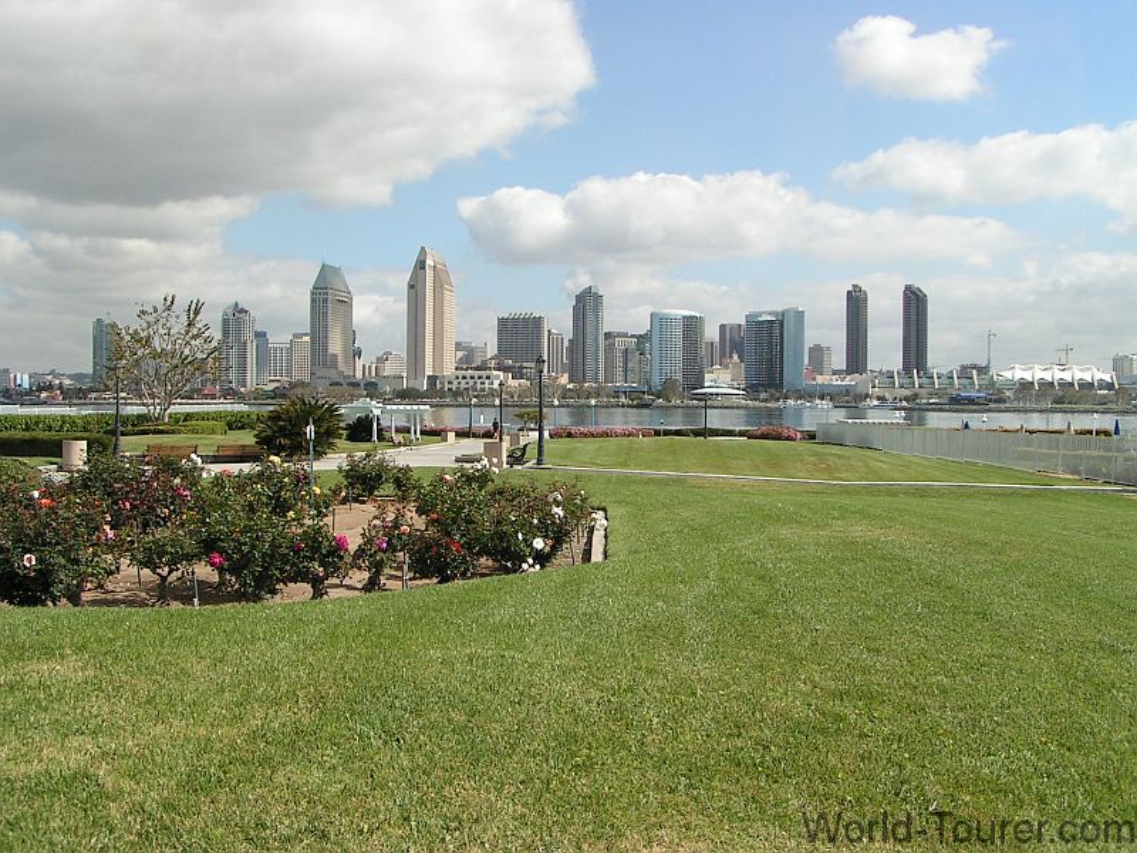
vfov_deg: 37.7
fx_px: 1248
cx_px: 568
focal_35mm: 38
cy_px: 426
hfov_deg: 49.0
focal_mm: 5.8
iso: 50
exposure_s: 1/500
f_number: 5.6
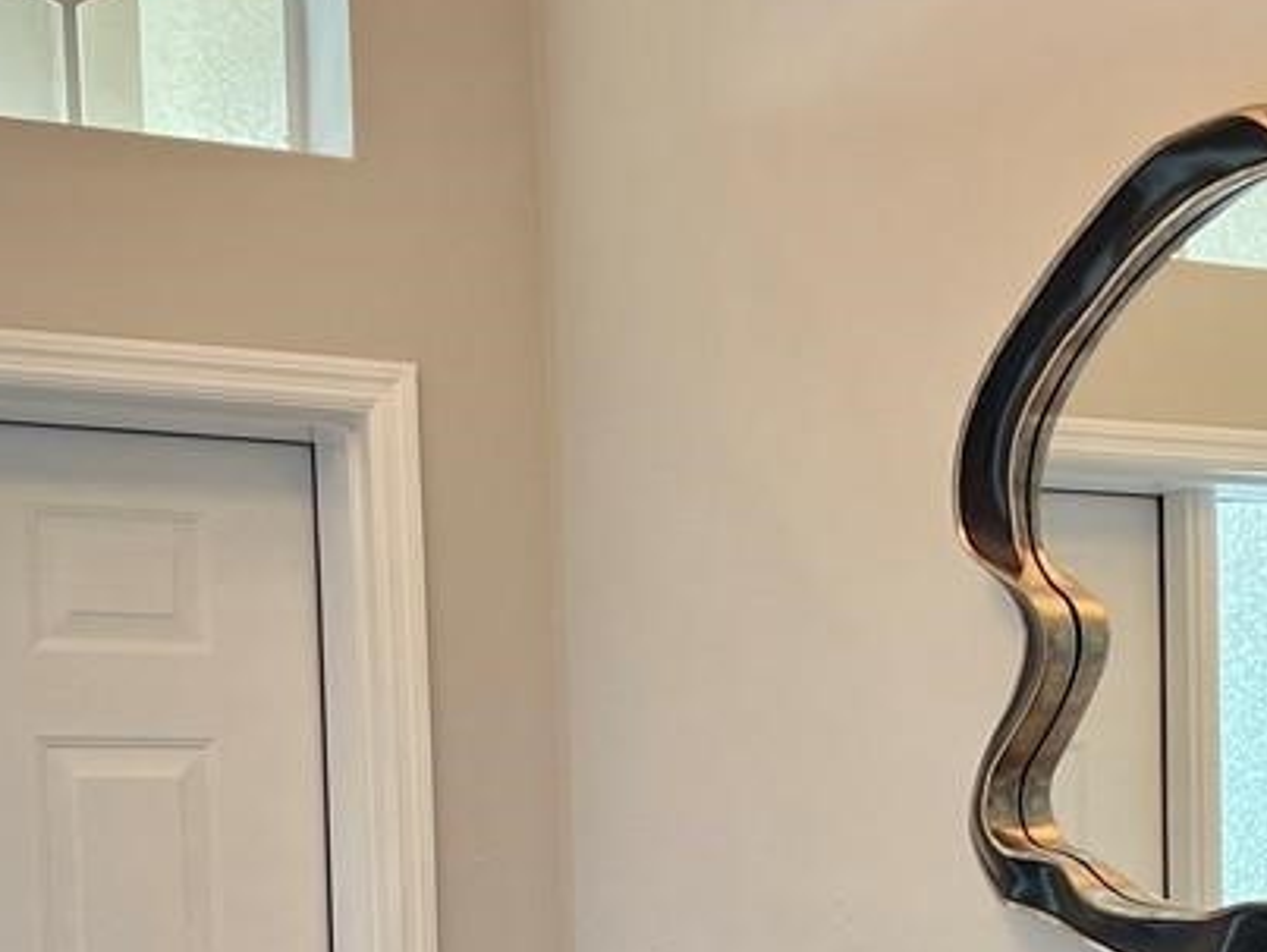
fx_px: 2418
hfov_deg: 29.3
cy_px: 961
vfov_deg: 21.5
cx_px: 726
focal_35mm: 66
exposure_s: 1/60
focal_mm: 5.7
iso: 250
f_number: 1.5
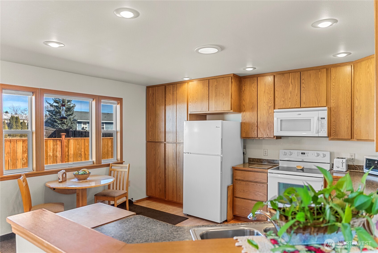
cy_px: 126
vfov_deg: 53.2
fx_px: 252
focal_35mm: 24
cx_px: 189
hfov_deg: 73.7
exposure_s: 1/50
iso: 200
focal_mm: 24
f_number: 2.8
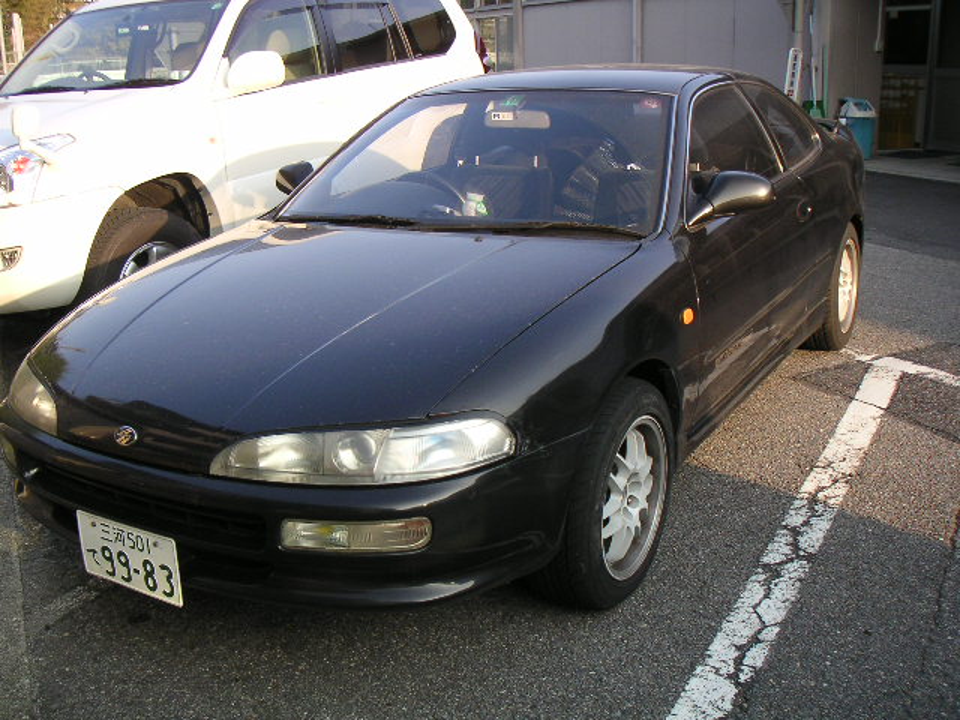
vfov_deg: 38.7
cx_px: 480
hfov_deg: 50.1
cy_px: 360
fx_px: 1026
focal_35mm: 37
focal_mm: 5.7
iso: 50
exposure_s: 1/180
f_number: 2.8
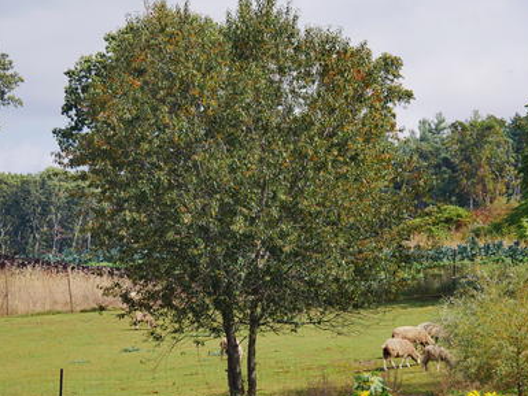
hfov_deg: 8.5
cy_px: 216
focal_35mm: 234
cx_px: 240
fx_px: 3570
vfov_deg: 6.4
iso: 200
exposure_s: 1/800
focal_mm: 100
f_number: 5
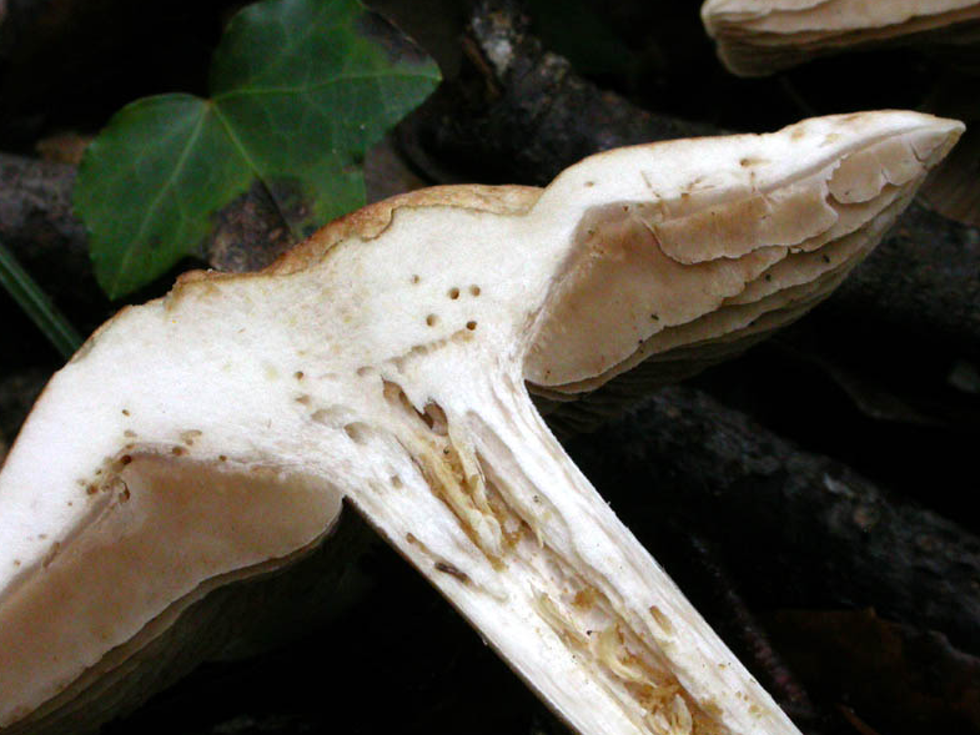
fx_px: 4445
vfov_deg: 9.5
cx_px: 492
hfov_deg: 12.6
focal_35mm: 157
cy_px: 368
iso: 200
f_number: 10.3
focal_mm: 32
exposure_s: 1/15
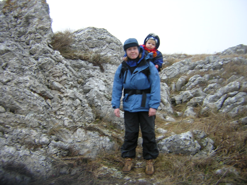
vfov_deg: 39.7
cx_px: 124
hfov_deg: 51.4
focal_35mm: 36
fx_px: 257
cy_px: 92
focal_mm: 4.7
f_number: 2.6
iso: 100
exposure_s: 1/41
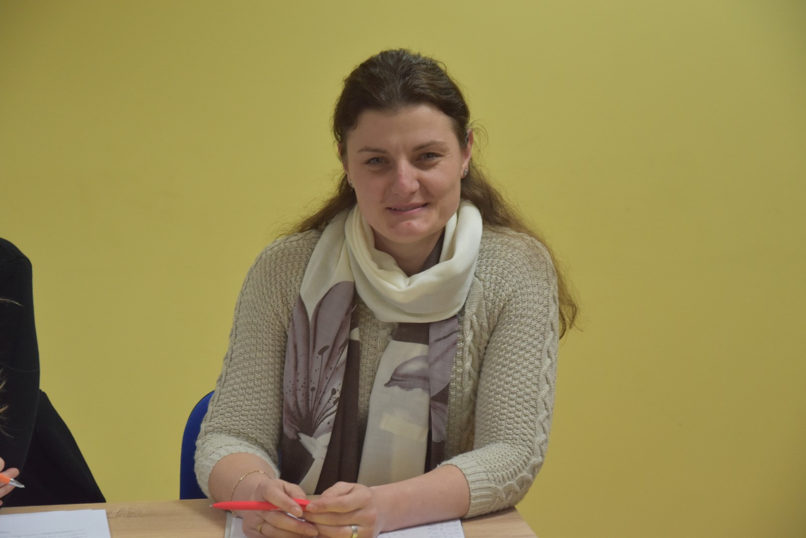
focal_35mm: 120
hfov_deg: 17.1
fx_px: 2686
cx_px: 403
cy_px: 269
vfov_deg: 11.4
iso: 800
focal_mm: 80
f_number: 5.3
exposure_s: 1/125
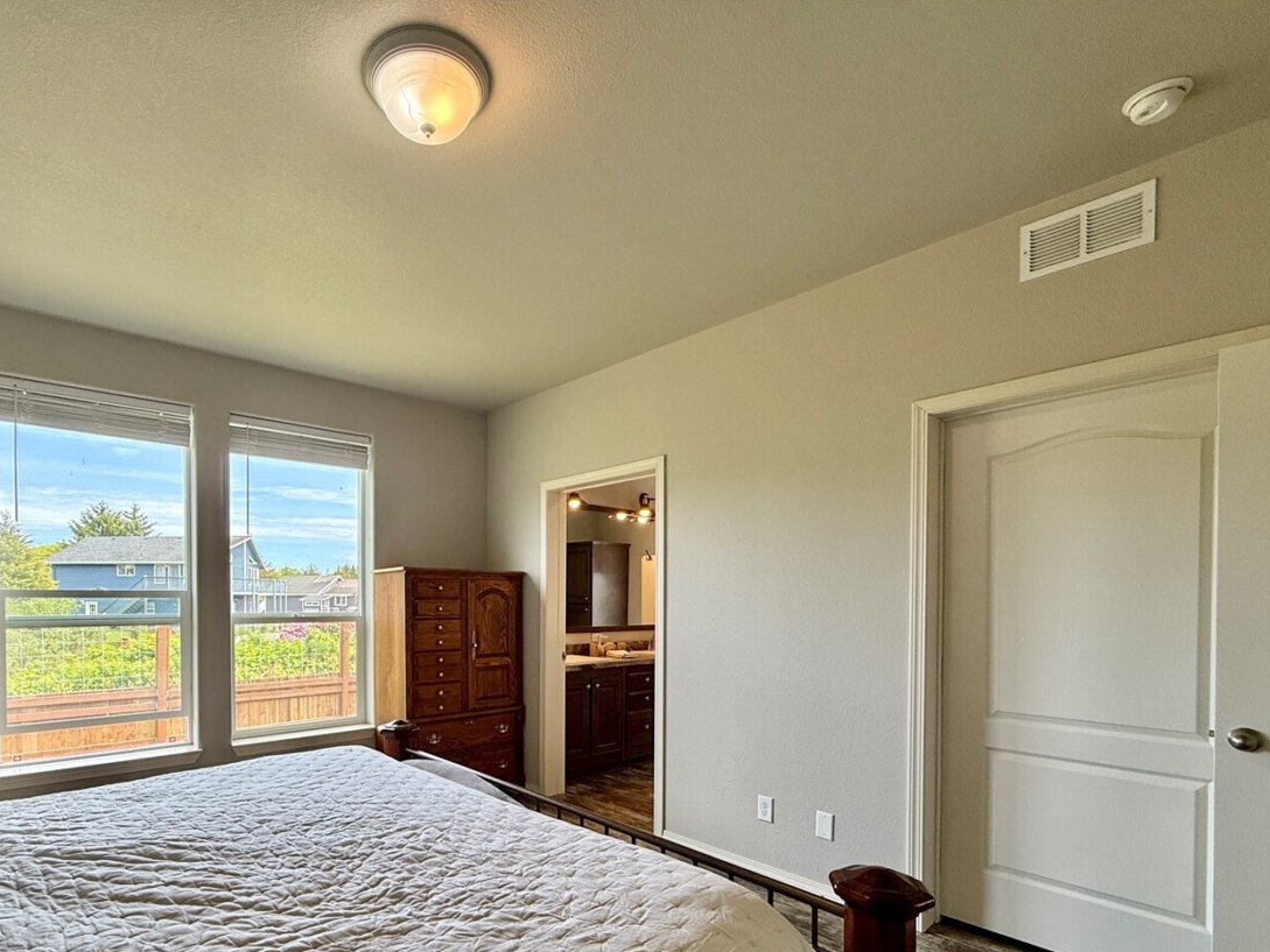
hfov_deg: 86.9
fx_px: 660
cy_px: 608
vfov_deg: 70.2
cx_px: 525
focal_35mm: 18
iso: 64
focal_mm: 2.22
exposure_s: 1/151
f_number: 2.2
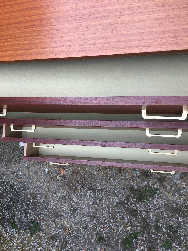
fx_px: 210
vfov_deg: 61.7
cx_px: 94
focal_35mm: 29
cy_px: 126
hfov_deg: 48.2
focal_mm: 4.15
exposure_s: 1/167
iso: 25
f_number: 2.2
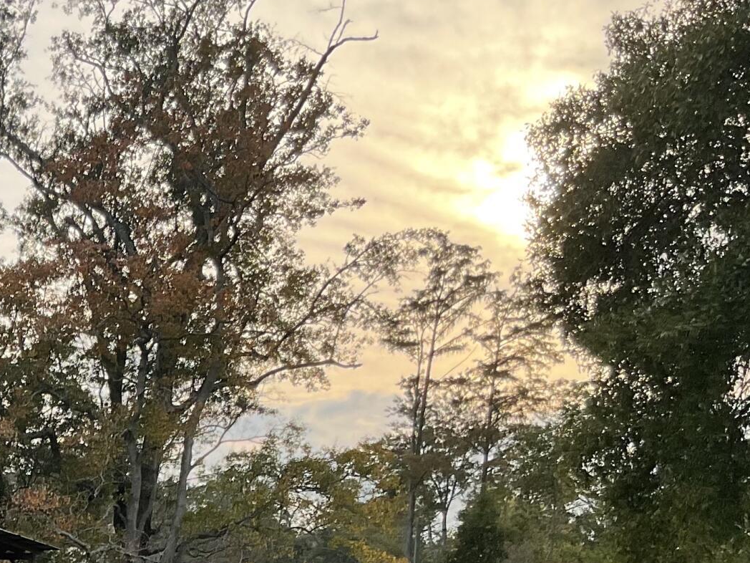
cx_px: -126
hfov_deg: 22.0
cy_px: 668
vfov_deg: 17.0
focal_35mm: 83
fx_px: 1798
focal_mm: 3
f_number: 1.8
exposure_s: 1/855
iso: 16
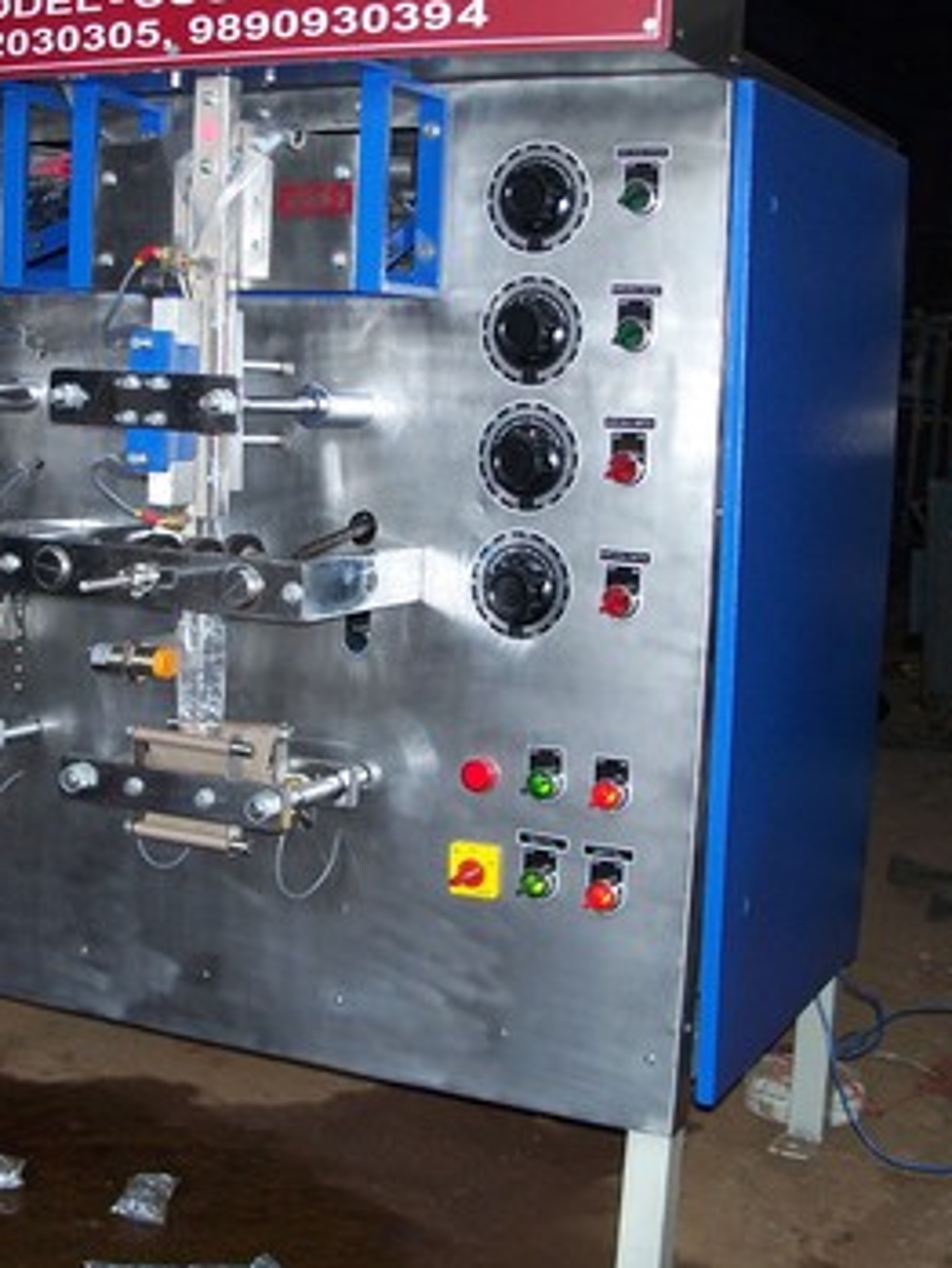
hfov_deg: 27.4
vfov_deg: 36.2
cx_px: 345
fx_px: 1942
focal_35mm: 53
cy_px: 645
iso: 125
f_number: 2.8
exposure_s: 1/60
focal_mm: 7.8
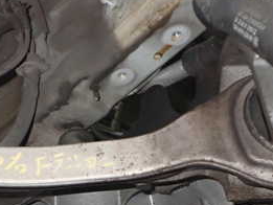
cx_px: 33
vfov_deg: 21.1
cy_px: 154
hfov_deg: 27.3
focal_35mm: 69
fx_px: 544
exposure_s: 1/30
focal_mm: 5.4
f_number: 6.3
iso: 800
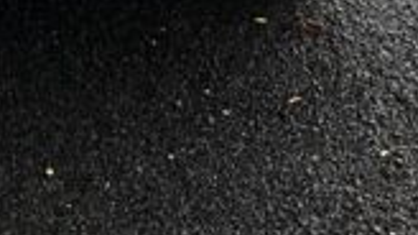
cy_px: -409
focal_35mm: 154
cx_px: -186
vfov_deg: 7.2
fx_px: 1706
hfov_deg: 13.3
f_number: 1.8
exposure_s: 1/272
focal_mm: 3
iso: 25
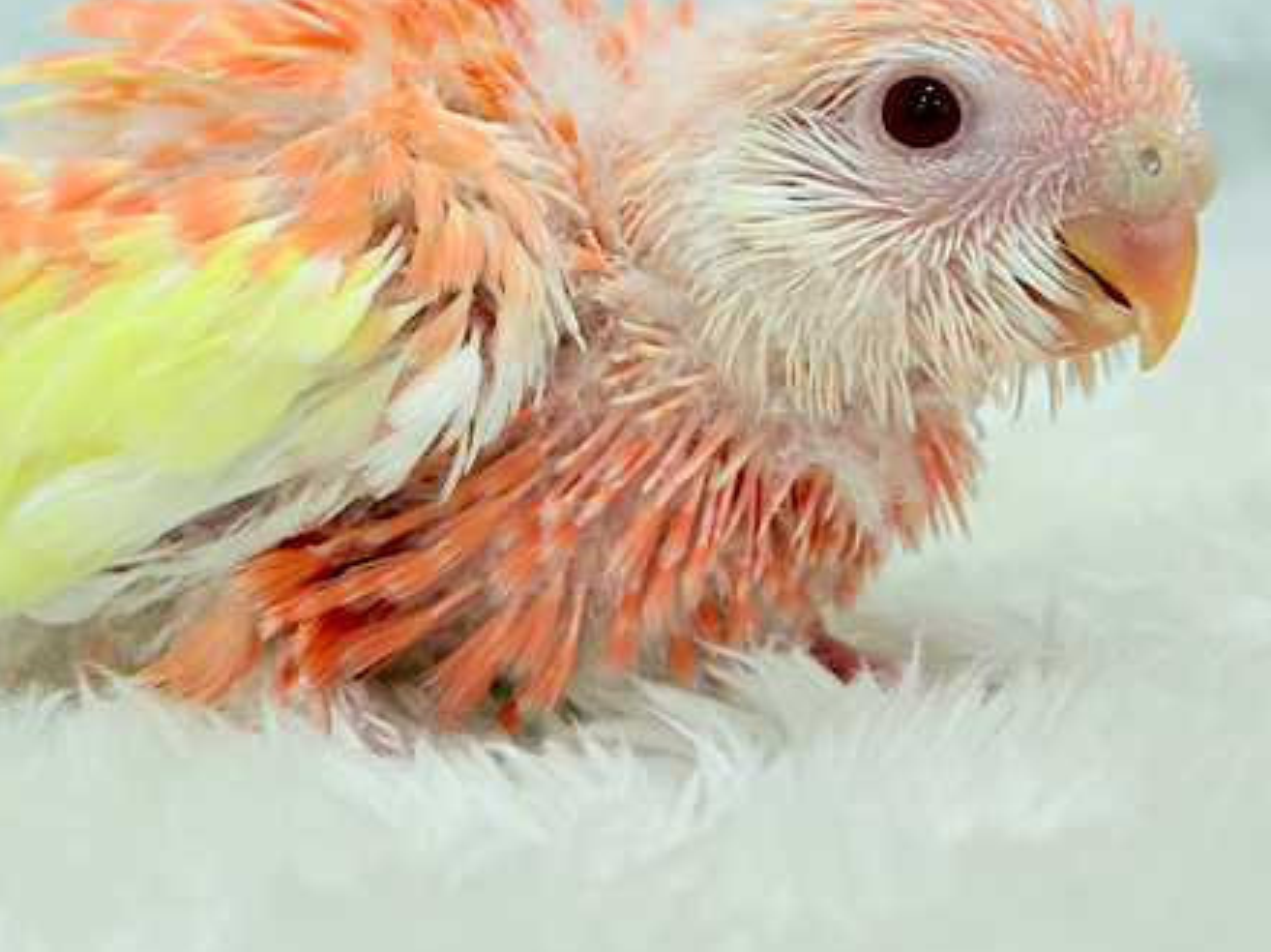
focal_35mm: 76
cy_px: 270
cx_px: 577
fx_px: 2789
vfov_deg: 19.3
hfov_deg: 25.7
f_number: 1.6
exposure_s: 1/100
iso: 50
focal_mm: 5.96
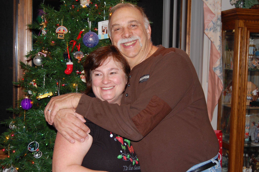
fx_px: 410
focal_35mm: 57
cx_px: 130
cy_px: 86
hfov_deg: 35.1
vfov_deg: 23.7
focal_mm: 38
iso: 400
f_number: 5
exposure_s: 1/60
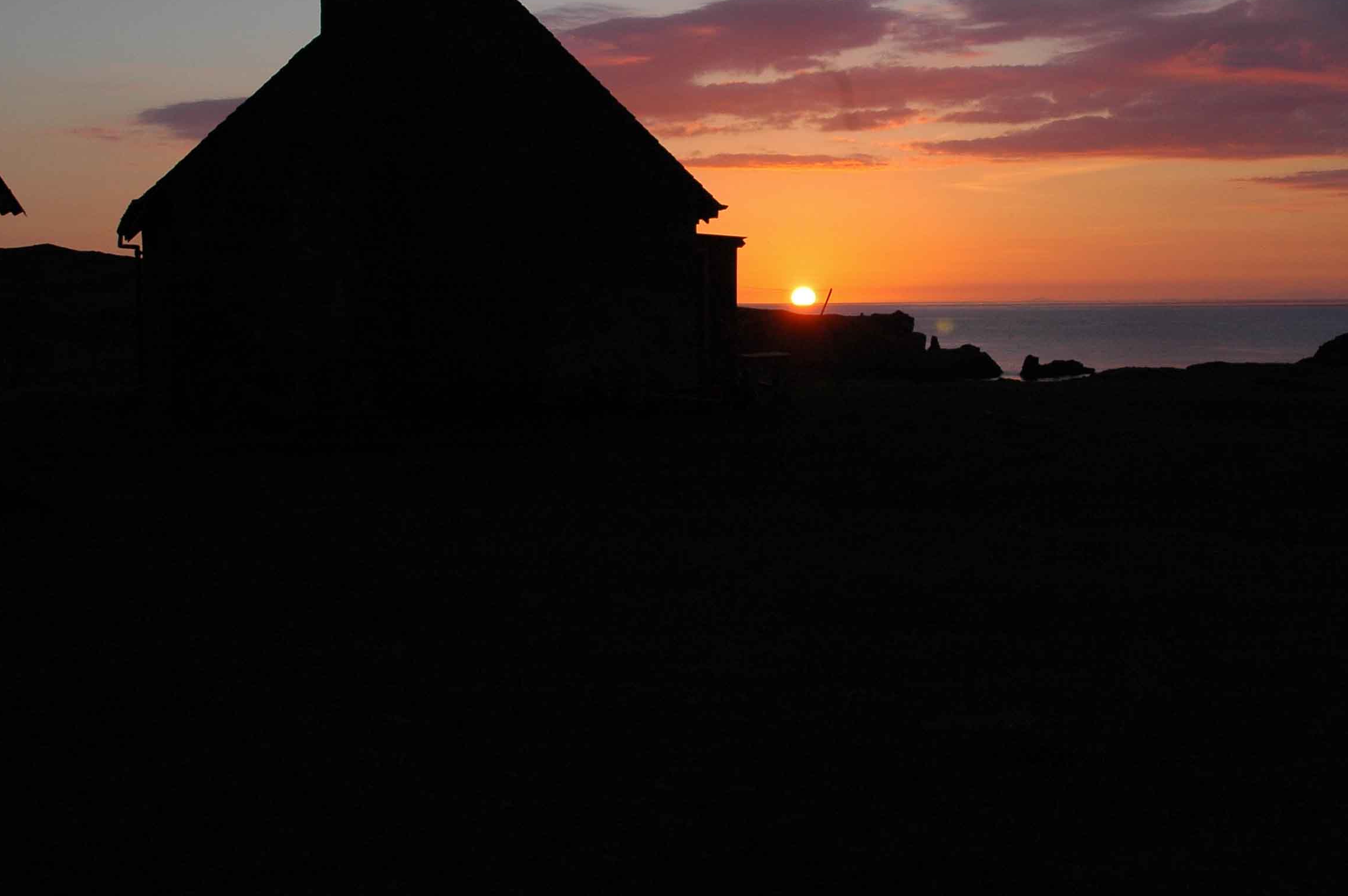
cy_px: 316
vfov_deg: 24.5
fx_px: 2057
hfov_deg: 36.0
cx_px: 861
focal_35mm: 55
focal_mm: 28
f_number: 9
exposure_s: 1/160
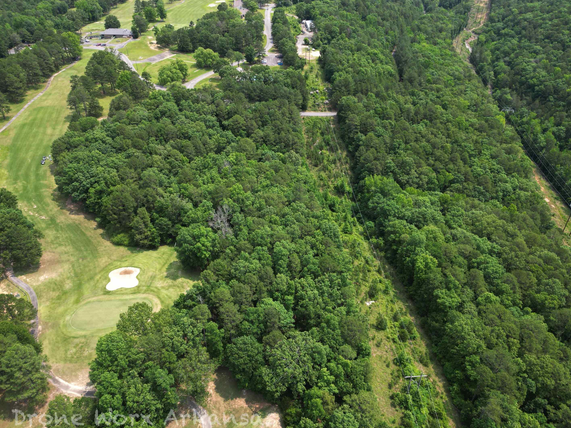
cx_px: 293
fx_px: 429
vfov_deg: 53.1
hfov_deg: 67.3
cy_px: 218
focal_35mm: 26
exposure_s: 1/1000
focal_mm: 6.72
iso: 100
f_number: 1.7
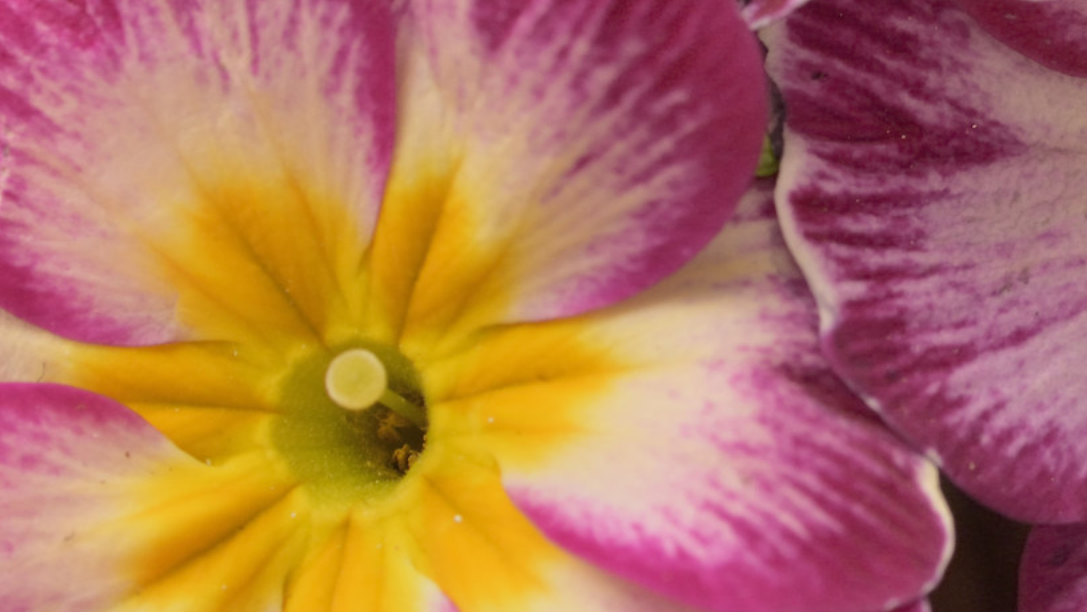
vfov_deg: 2.5
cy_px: -287
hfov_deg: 4.4
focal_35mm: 486
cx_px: 824
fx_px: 13999
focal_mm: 105
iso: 400
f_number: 7.1
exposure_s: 1/200
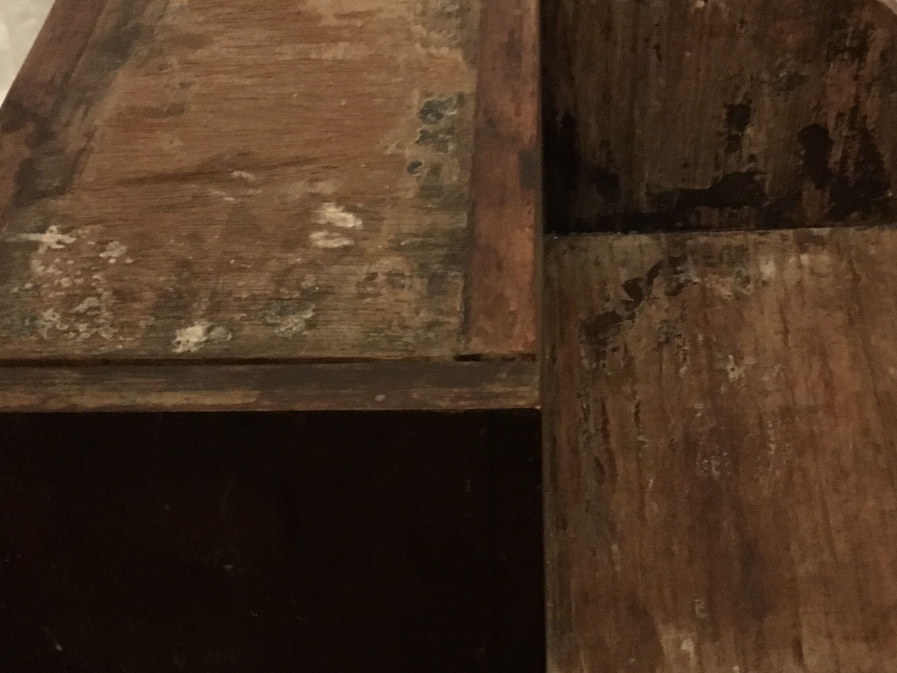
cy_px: 529
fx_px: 1374
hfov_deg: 36.2
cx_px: 479
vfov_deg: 27.0
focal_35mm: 53
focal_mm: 4.15
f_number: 2.2
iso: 400
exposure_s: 1/17
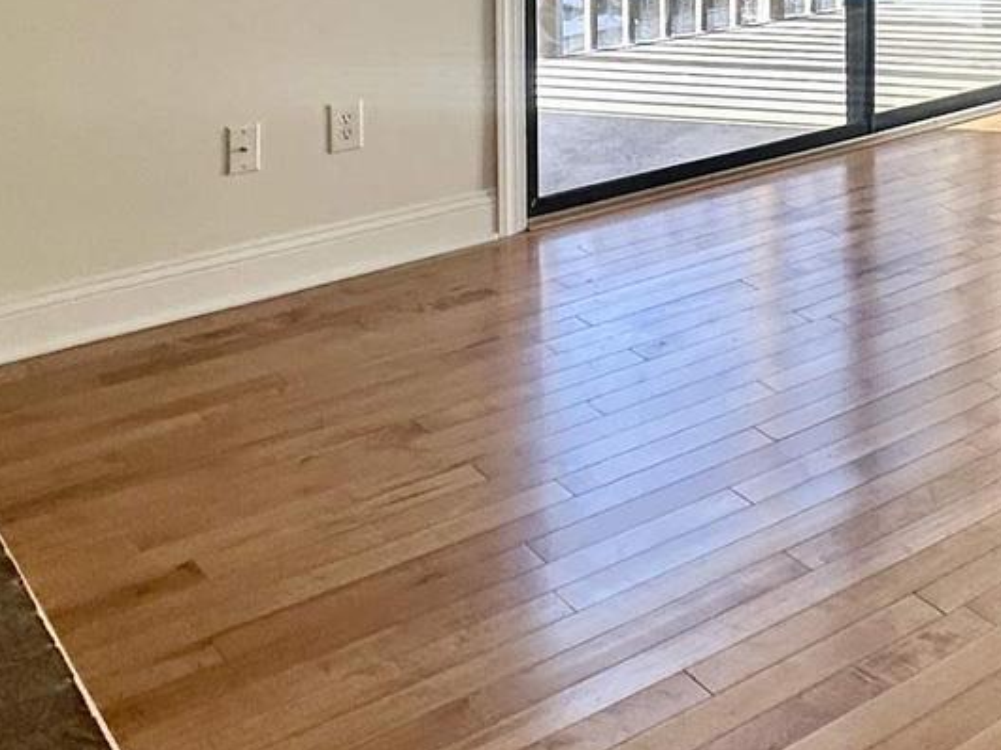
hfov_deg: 31.9
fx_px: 1561
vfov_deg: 23.7
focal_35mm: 54
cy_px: -237
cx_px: 1073
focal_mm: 2.22
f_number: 2.2
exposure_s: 1/127
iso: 40
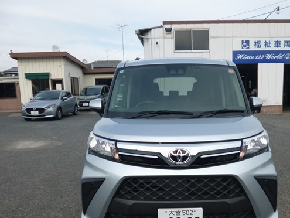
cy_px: 130
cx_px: 173
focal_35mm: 31
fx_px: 260
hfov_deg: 57.9
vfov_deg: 45.3
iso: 100
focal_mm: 4.3
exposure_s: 1/160
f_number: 9
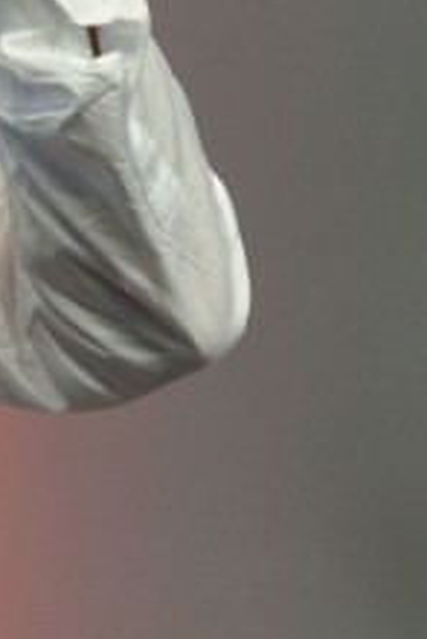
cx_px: -712
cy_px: -67
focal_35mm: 815
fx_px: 14476
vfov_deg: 2.5
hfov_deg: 1.7
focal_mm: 150
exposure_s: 1/500
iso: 1000
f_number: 4
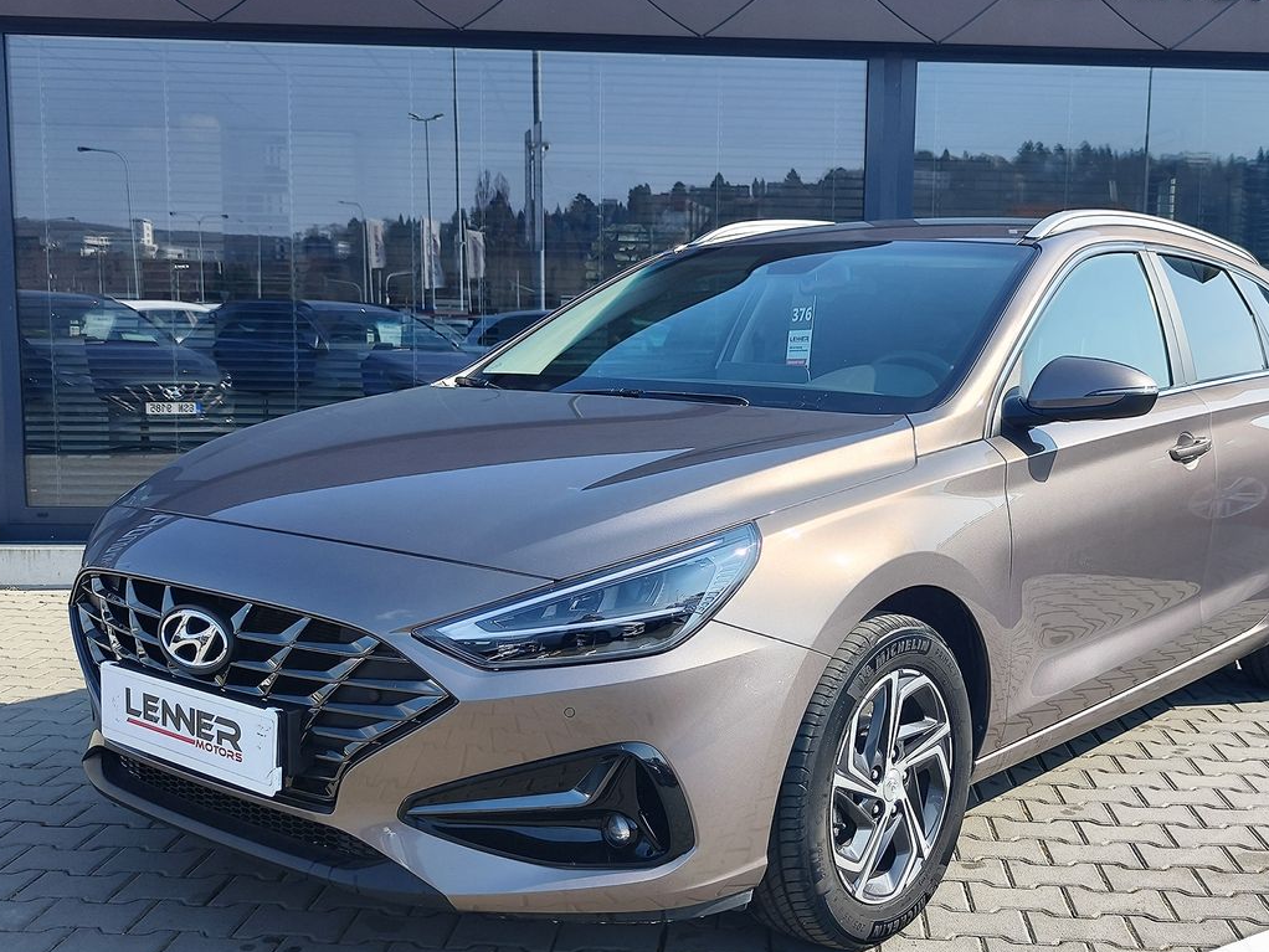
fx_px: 990
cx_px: 705
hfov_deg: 65.1
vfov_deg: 51.2
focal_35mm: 27
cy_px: 551
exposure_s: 1/799
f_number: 1.69
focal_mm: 7.01
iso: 50
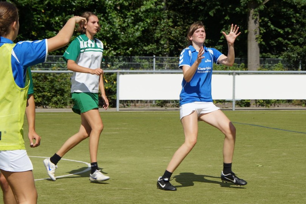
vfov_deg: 10.4
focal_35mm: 132
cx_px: 169
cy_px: 82
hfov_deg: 15.5
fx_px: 1122
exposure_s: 1/400
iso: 100
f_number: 9
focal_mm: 70
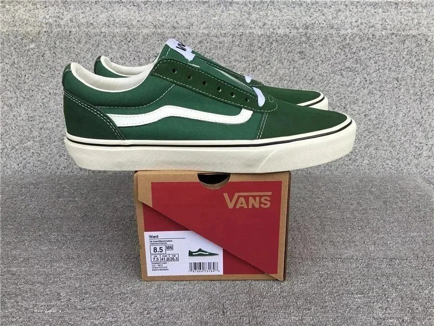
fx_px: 389
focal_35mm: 31
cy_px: 163
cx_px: 217
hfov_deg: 58.4
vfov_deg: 45.4
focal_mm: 3.3
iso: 25
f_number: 2.4
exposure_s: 1/215
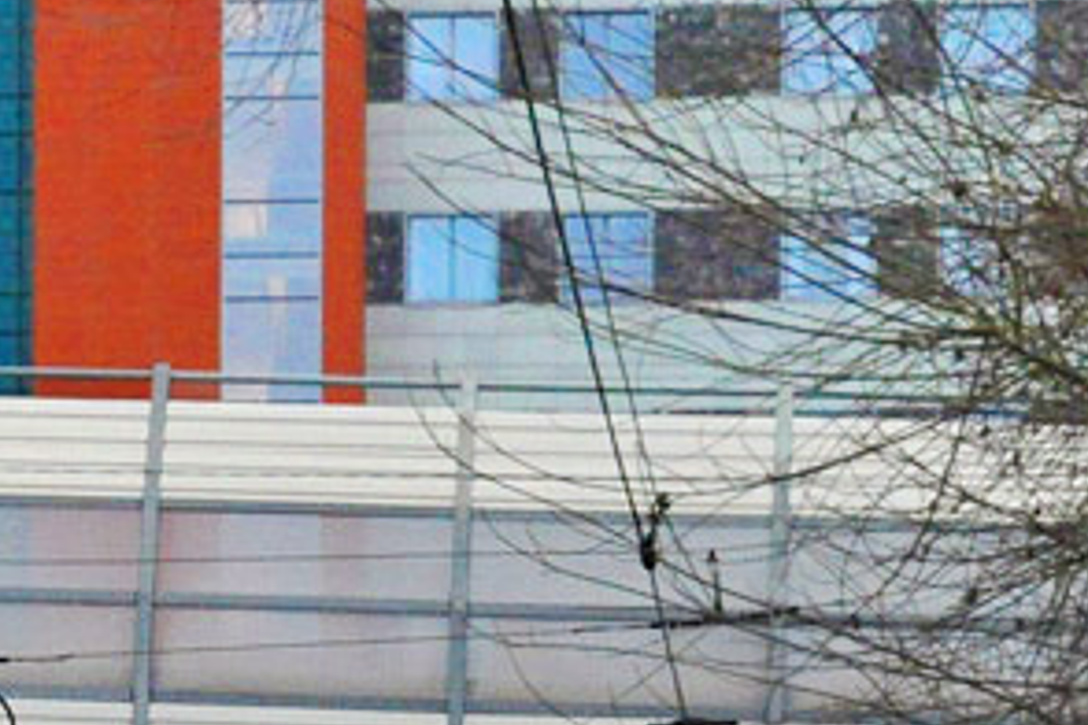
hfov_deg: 5.8
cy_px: 1036
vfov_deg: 3.9
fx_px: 10728
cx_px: -451
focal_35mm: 355
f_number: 5
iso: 800
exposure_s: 1/125
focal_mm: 58
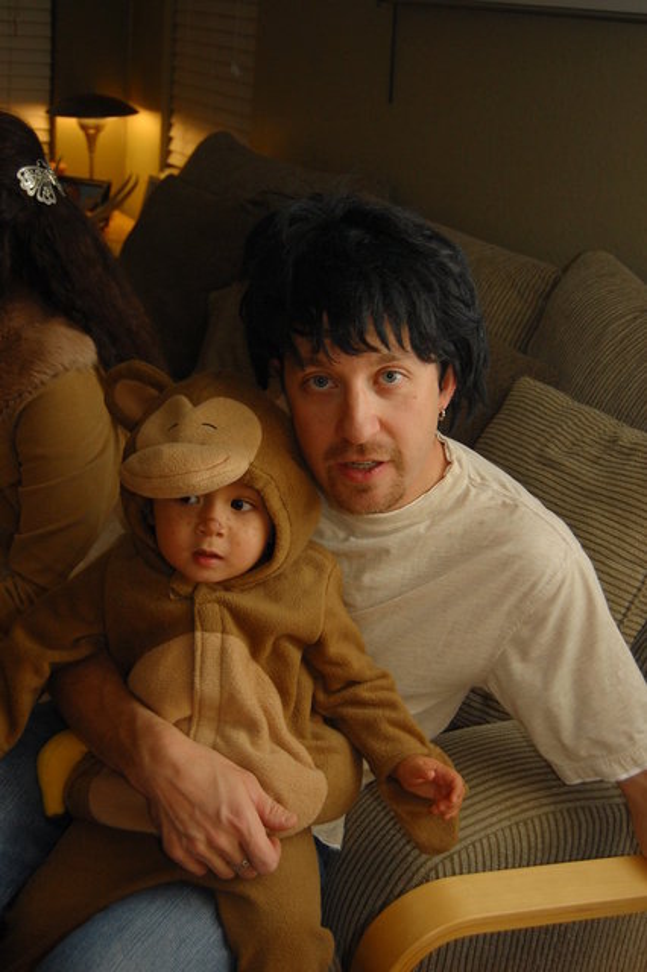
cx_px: 324
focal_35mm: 46
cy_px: 486
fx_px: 1255
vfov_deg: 42.3
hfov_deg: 28.9
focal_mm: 31
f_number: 4.5
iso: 400
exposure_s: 1/60
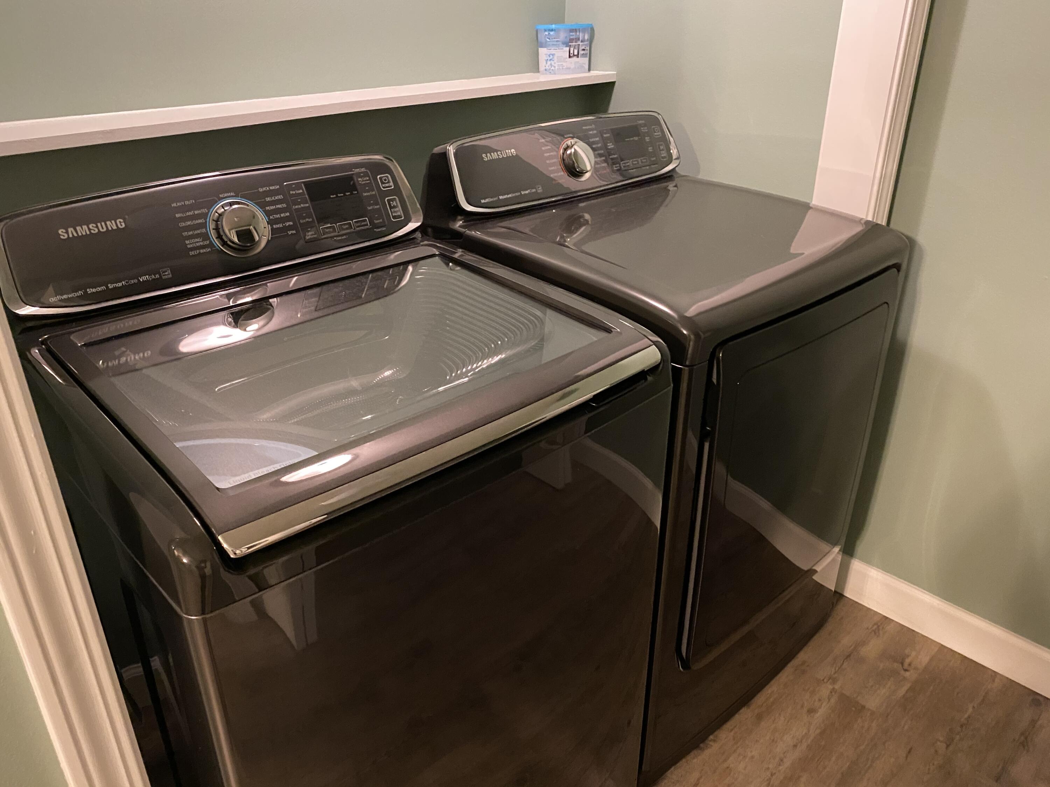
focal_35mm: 26
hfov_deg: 67.3
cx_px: 525
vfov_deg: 53.1
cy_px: 394
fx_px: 789
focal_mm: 4.25
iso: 1000
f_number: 1.8
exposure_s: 1/30
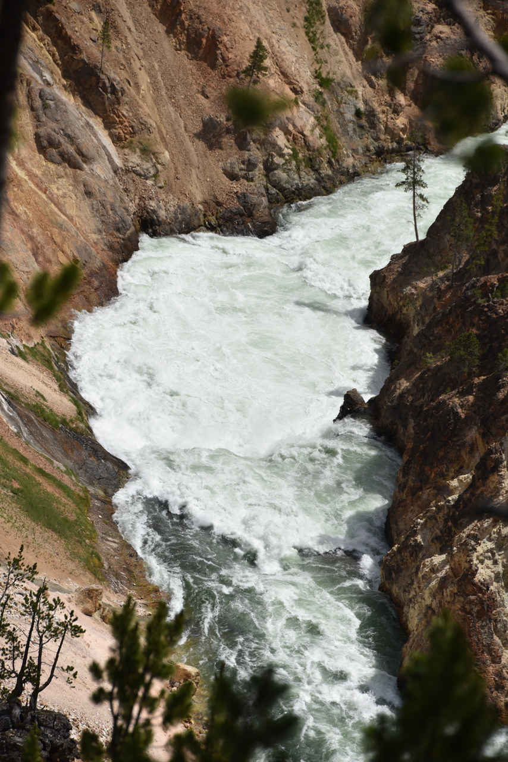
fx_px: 5288
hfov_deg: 5.5
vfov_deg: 8.2
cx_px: 254
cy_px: 381
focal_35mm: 250
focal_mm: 250
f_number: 9
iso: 100
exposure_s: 1/500
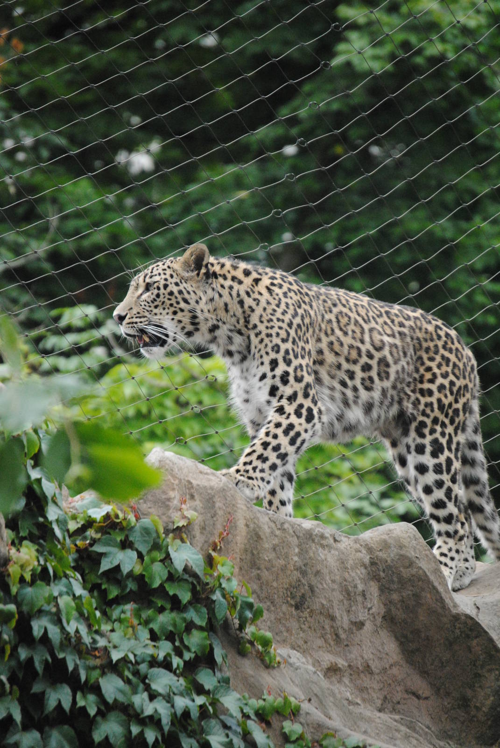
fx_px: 6232
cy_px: 374
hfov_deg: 4.6
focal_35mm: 300
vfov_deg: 6.9
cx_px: 250
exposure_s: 1/500
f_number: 5.6
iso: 1100
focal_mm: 200
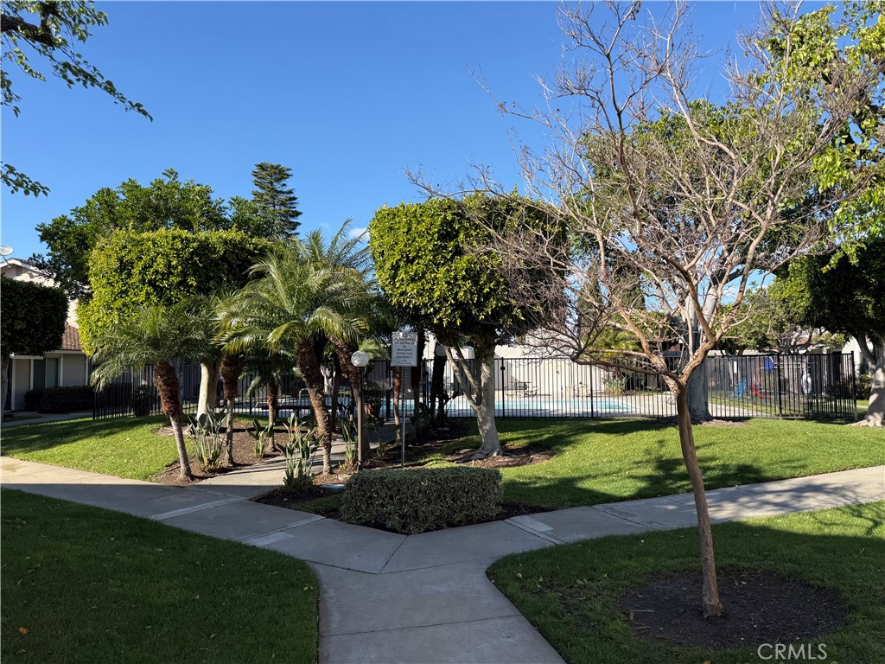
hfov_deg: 71.6
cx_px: 442
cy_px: 332
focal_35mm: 24
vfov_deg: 56.8
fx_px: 614
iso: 80
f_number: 1.78
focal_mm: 6.76
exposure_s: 1/2370
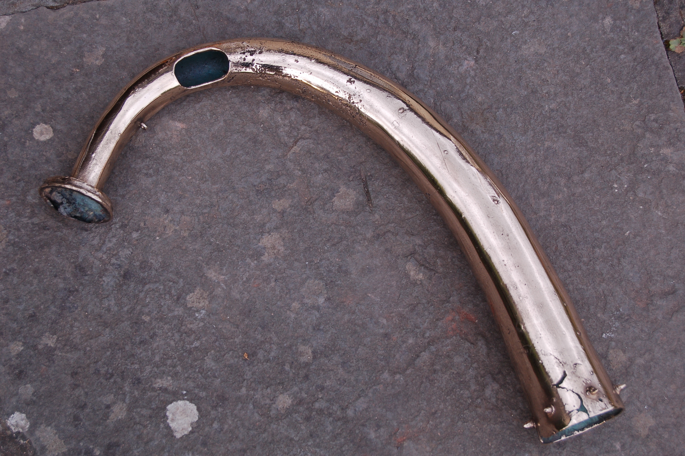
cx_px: 342
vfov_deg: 18.9
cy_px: 228
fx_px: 1369
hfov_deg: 28.1
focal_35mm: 72
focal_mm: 48
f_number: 5.6
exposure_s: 1/60
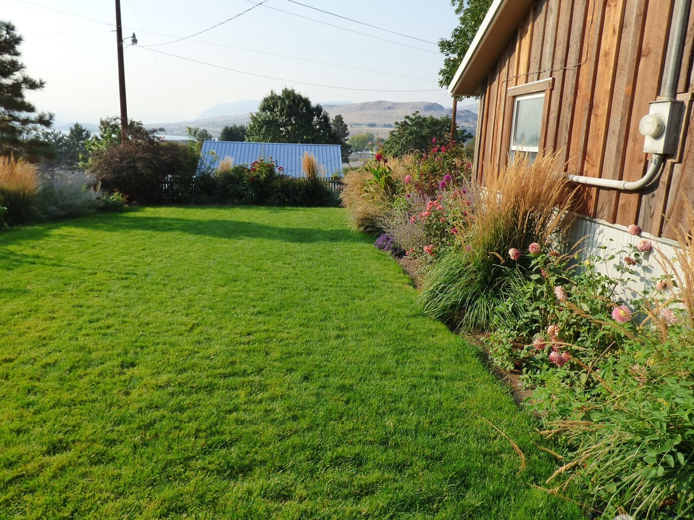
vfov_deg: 58.9
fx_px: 461
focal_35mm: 23
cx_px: 340
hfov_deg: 73.9
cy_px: 249
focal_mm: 3.58
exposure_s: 1/800
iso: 200
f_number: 4
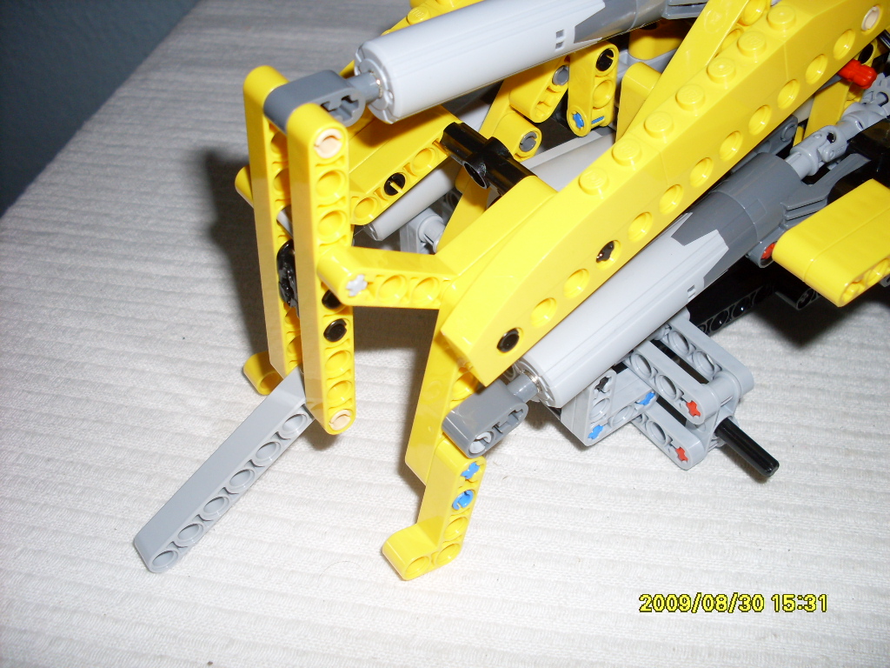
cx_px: 445
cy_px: 334
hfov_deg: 49.0
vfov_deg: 37.7
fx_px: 977
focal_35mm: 38
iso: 100
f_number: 2.8
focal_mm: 6.3
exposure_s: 1/45
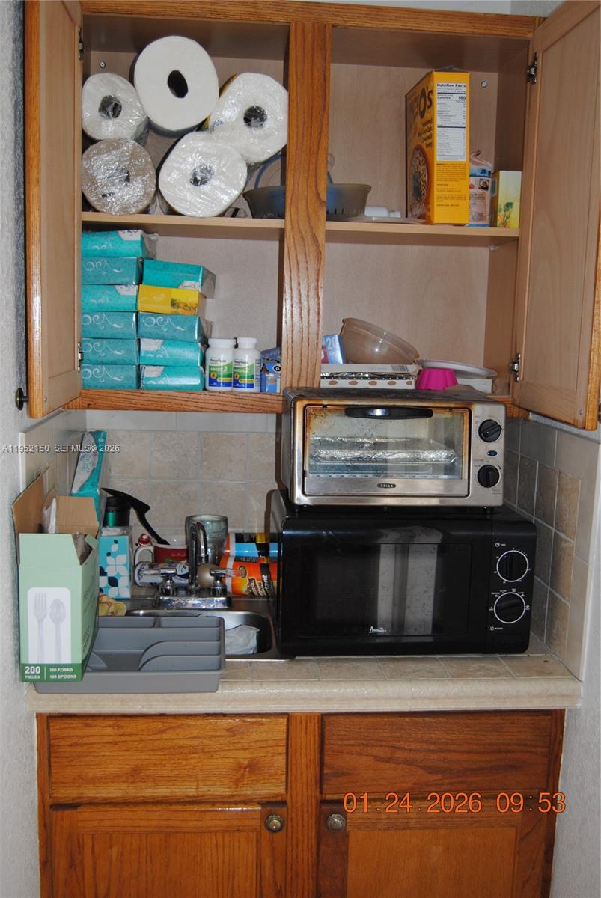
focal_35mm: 39
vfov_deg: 49.5
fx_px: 974
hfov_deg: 34.3
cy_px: 449
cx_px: 300
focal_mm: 26
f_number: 4
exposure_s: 1/60
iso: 200
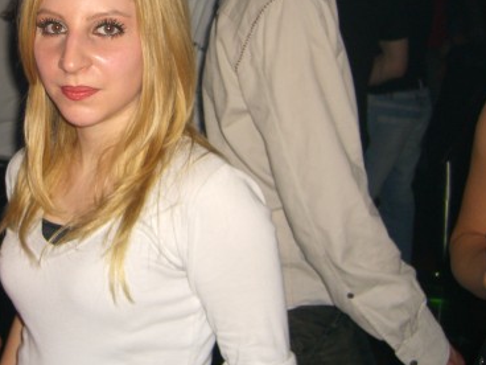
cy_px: 81
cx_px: 98
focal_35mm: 62
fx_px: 870
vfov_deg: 23.4
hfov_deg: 30.4
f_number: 2.8
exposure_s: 1/60
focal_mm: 7.9
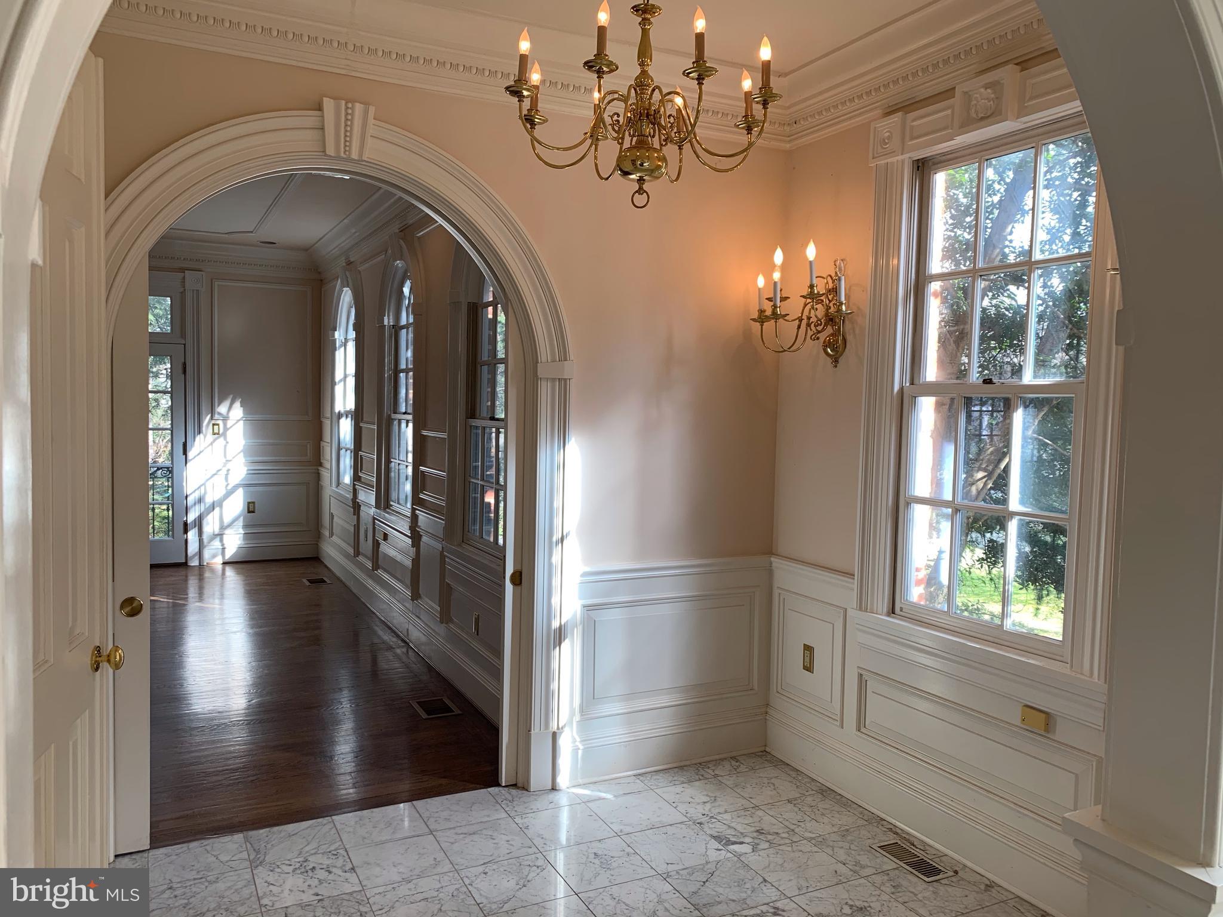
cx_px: 612
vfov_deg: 53.1
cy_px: 458
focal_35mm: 26
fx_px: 919
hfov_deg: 67.3
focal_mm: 4.25
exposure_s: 1/120
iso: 32
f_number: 1.8
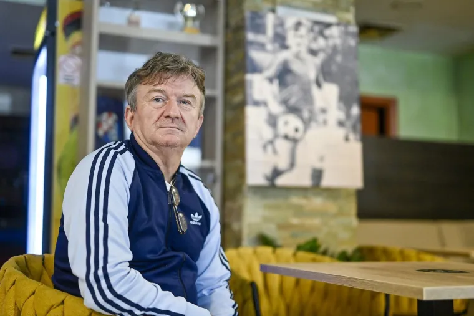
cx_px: 237
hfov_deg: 39.6
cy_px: 158
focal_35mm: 50
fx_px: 658
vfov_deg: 27.0
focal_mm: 50
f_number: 2
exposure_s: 1/400
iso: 1600
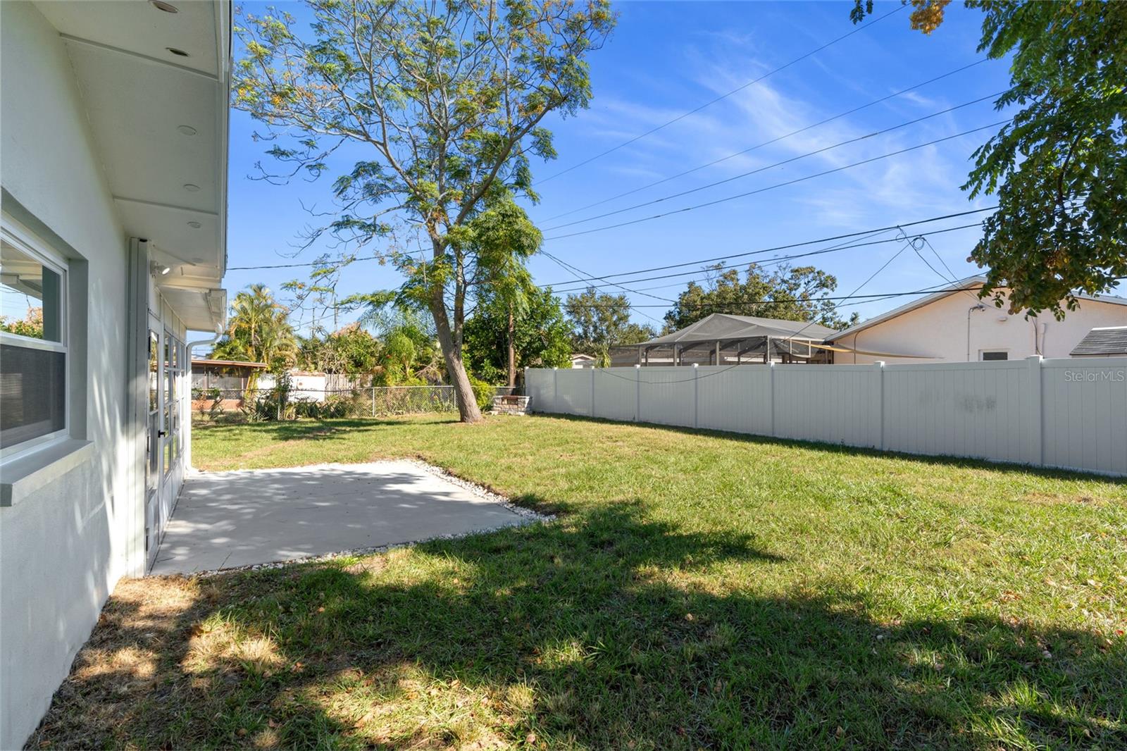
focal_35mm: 17
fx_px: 532
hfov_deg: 93.3
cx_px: 564
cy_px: 376
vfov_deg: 70.4
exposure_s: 1/80
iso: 250
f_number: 9
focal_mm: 17
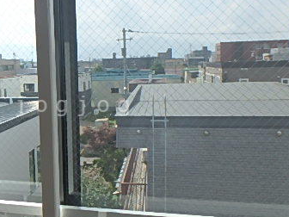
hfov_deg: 45.3
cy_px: 106
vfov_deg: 36.0
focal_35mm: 40
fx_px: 334
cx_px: 75
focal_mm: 3.7
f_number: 3.5
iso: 125
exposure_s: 1/800
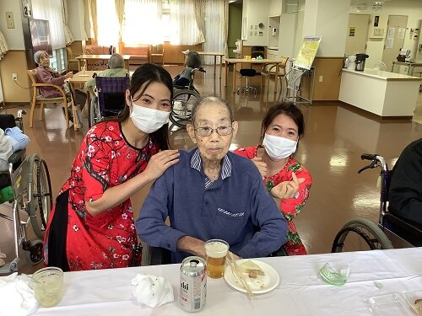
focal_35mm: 31
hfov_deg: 58.4
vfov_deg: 45.4
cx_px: 211
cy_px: 158
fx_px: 378
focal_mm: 3.3
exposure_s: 1/60
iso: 64
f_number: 2.4
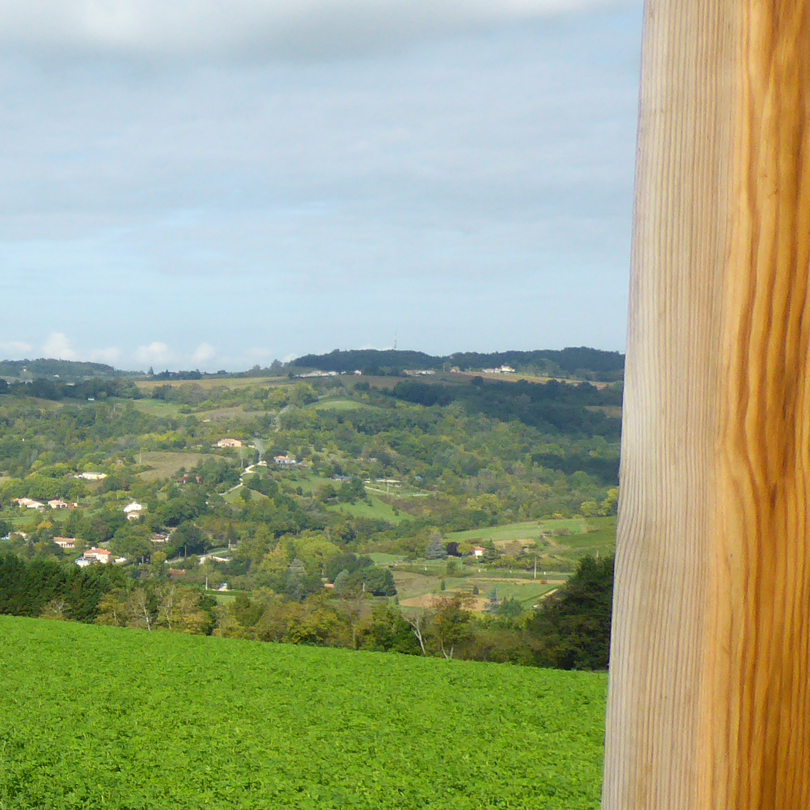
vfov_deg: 25.7
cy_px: 494
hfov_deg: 21.5
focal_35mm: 67
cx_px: -416
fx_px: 1774
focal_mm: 4.3
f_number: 3.3
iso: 100
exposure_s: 1/1300
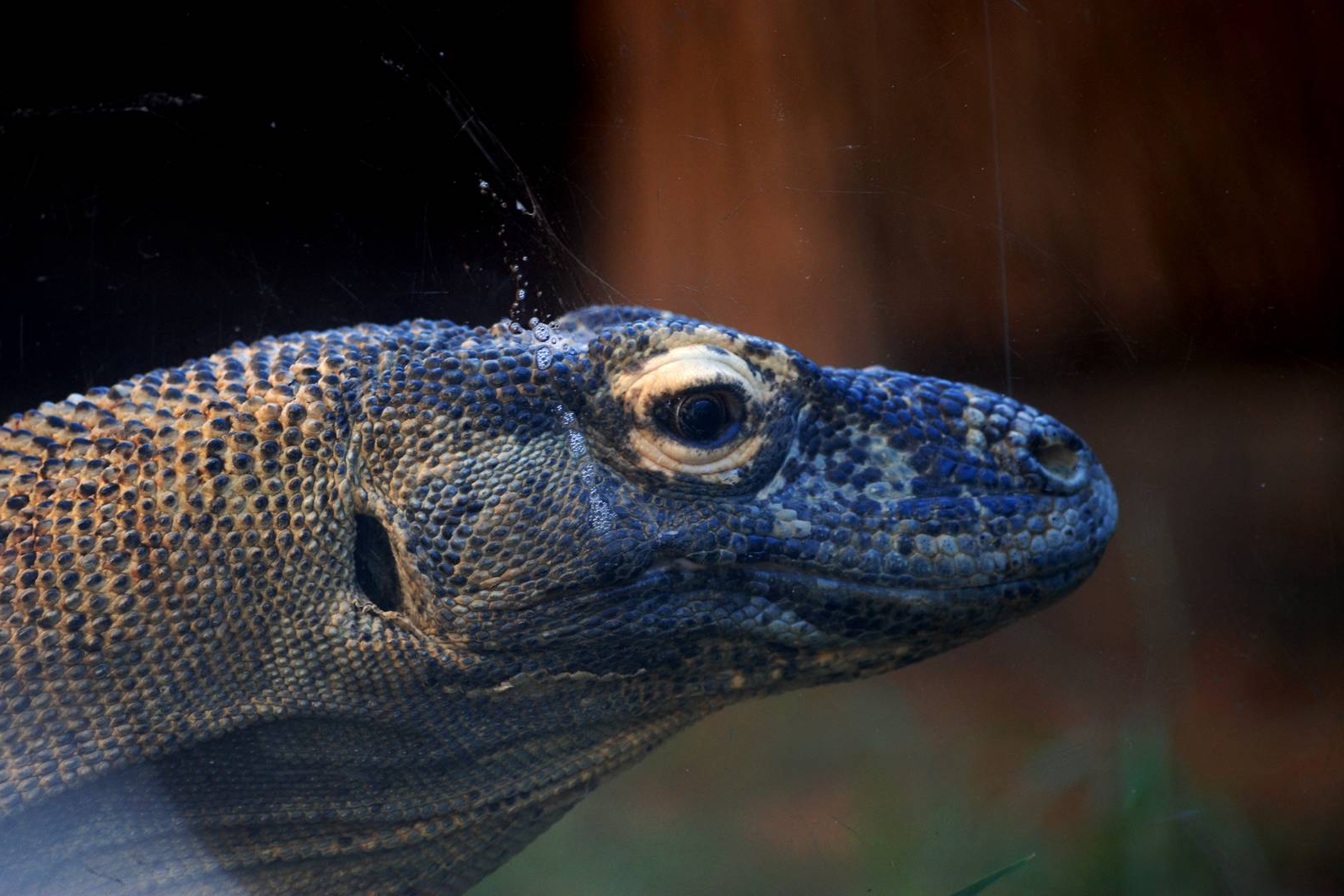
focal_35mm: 204
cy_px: 451
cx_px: 670
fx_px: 7598
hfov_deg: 10.1
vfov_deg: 6.8
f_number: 4.2
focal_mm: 135
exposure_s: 1/160
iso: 400
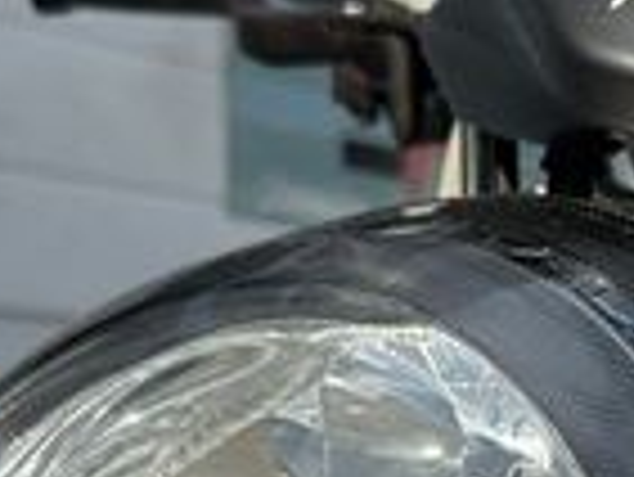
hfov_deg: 17.9
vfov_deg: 13.1
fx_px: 1998
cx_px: 504
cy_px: 644
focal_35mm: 109
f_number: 1.78
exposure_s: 1/3861
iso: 80
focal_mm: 6.86
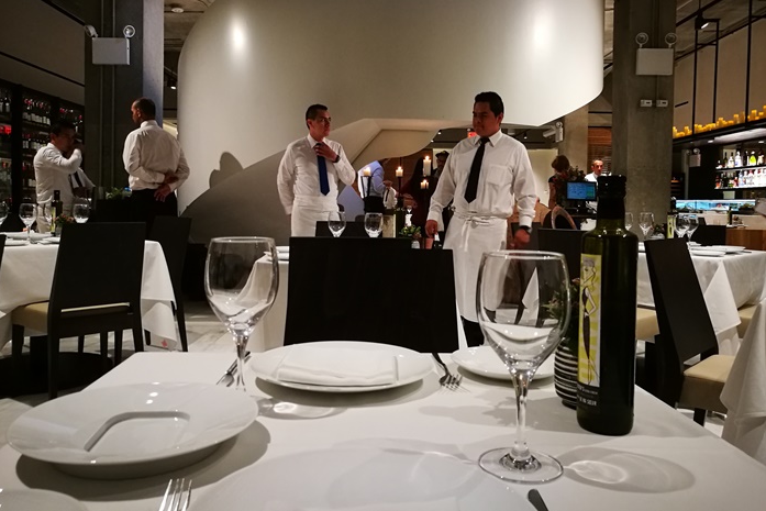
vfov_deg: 44.9
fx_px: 617
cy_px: 218
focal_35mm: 29
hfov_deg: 63.6
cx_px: 374
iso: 320
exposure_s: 1/24
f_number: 2.2
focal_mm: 4.5
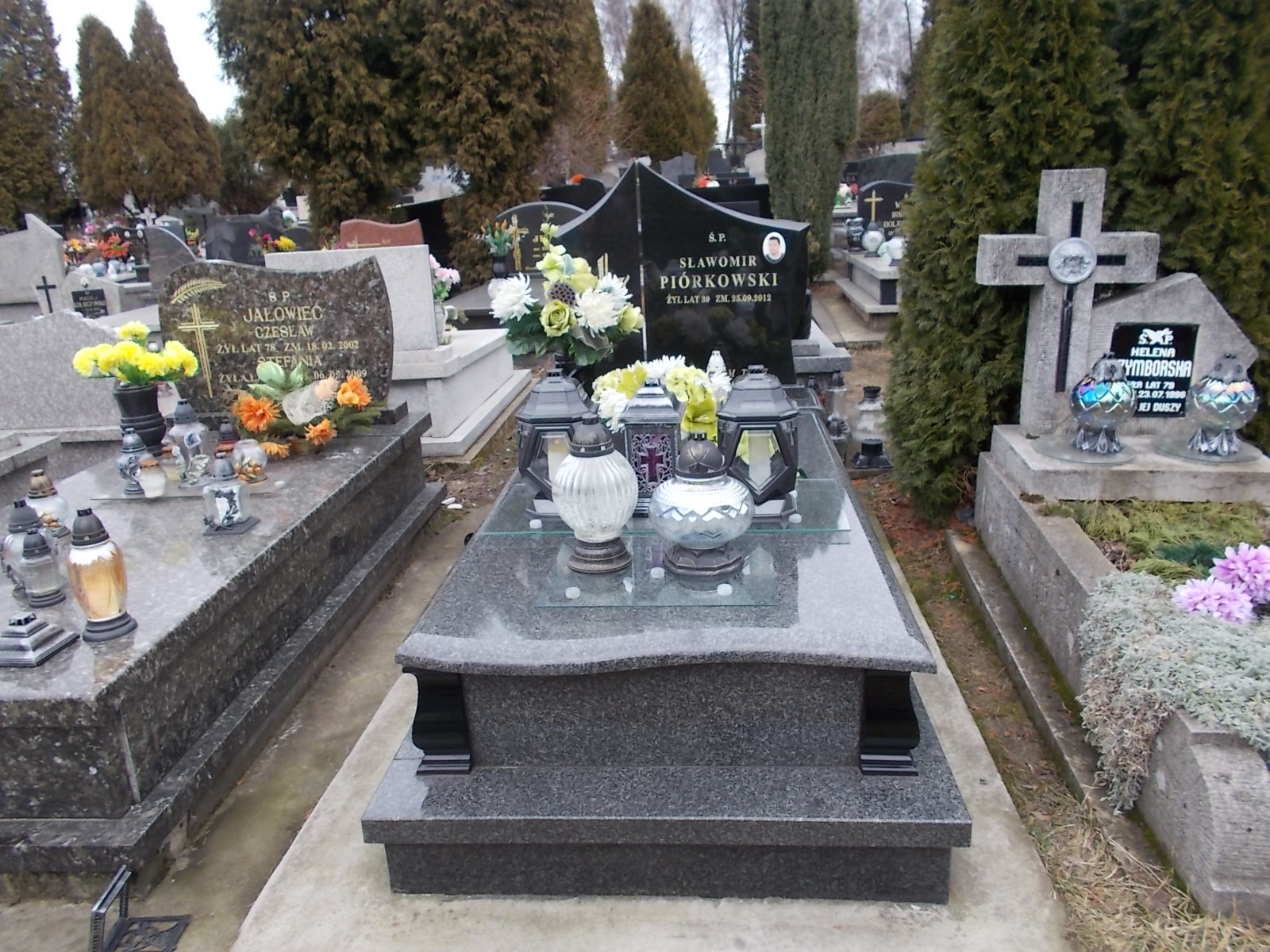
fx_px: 954
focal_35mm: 26
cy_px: 476
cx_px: 635
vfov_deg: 53.1
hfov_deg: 67.3
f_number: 3.2
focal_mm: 4.6
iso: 80
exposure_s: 1/200
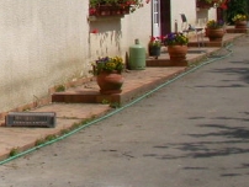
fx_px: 922
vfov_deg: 11.3
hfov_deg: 14.1
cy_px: -70
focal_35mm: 128
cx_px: -157
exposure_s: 1/708
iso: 100
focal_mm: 7.85
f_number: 7.5
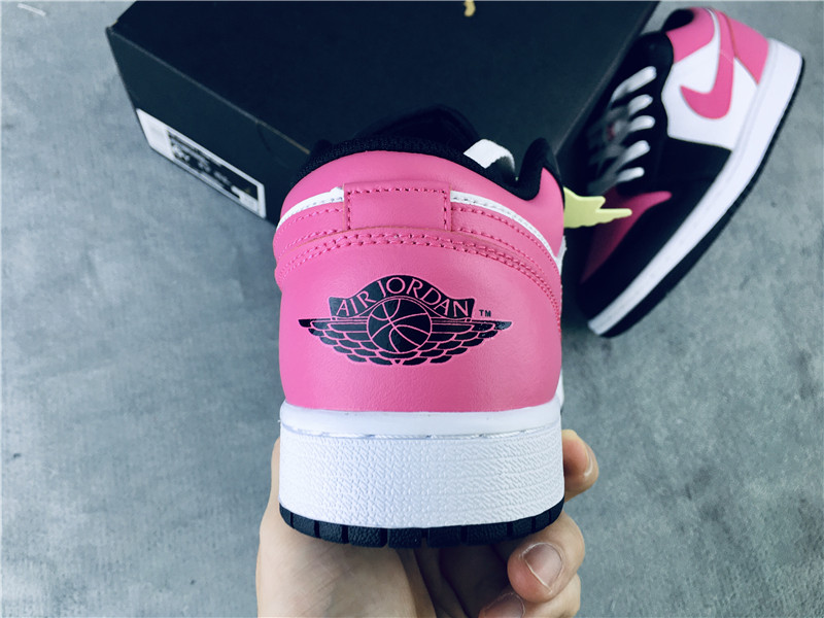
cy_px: 309
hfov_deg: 61.7
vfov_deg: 48.2
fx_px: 690
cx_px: 412
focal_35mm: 29
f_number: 2.2
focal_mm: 4.15
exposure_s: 1/50
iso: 32
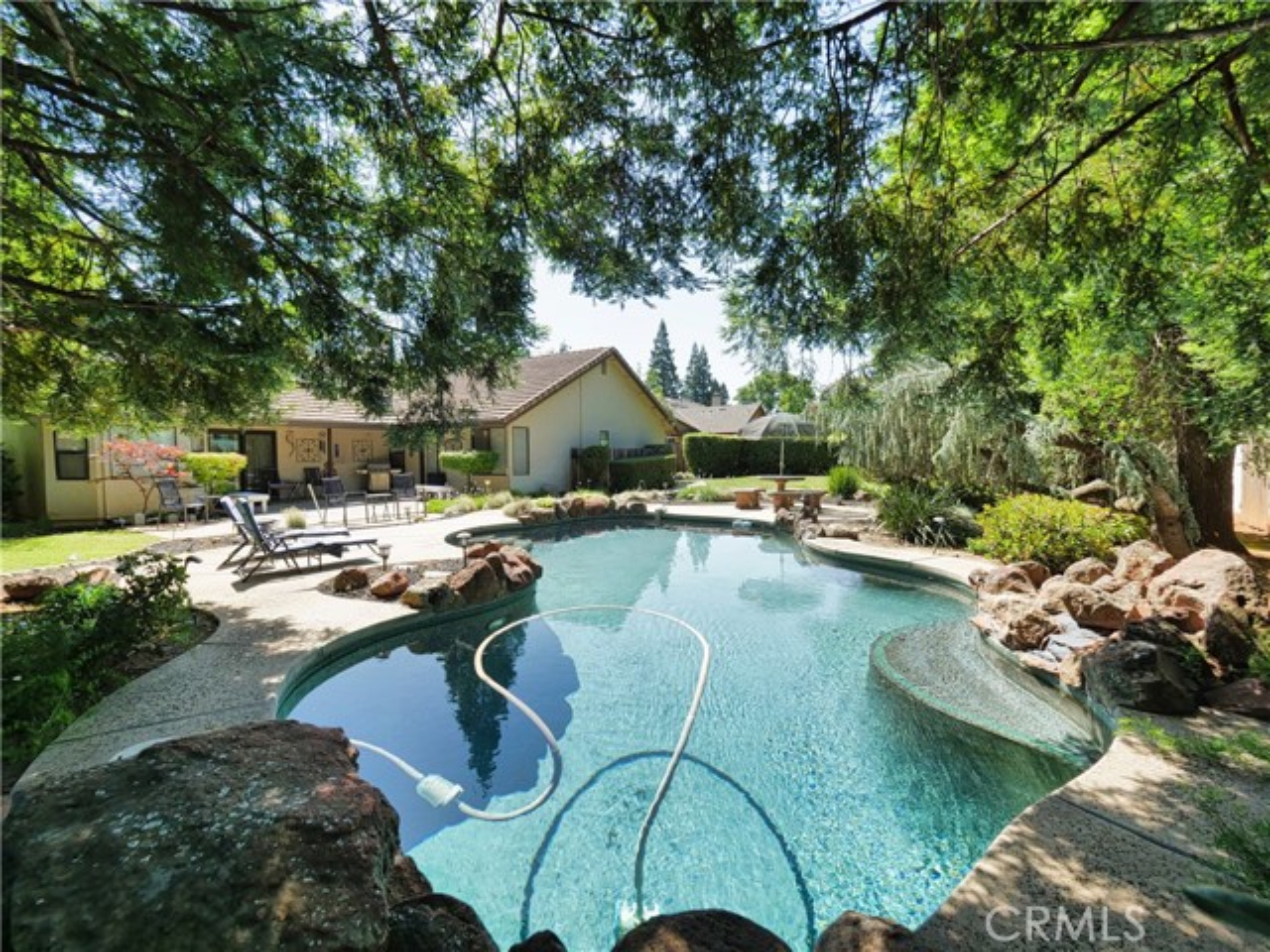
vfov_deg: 85.7
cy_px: 476
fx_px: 514
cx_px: 635
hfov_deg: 102.1
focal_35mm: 14
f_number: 4.5
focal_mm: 7
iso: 250
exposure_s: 1/500
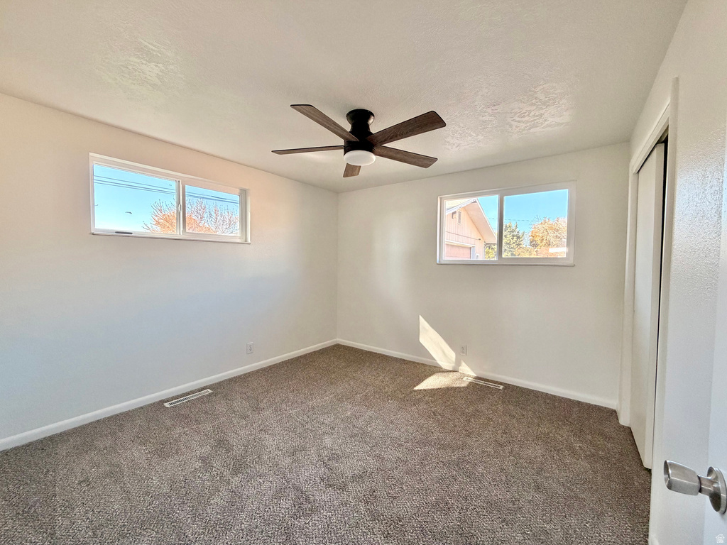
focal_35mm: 14
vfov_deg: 85.7
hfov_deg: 102.1
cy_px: 272
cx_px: 364
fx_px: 294
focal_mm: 2.22
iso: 320
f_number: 2.2
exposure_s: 1/121
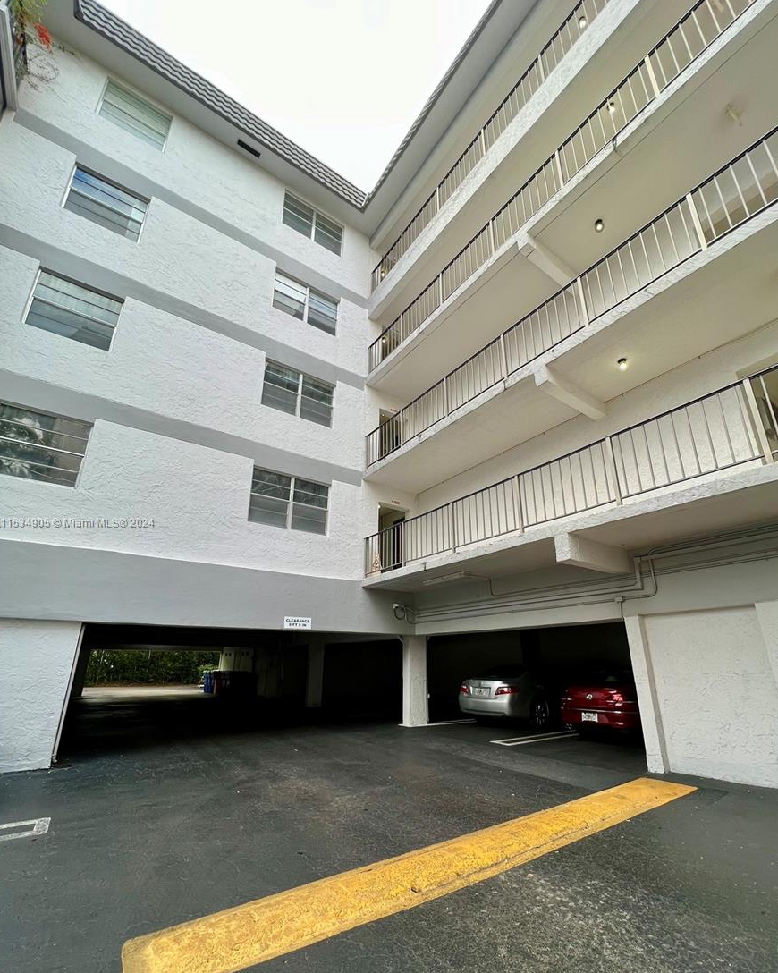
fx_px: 403
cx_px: 393
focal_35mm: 14
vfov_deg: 100.5
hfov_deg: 88.0
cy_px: 523
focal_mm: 1.57
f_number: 1.8
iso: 32
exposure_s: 1/99
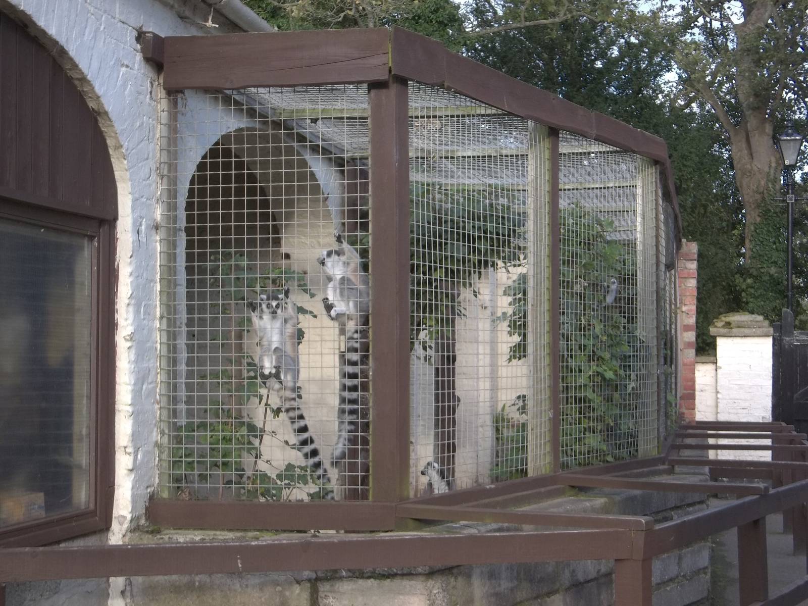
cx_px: 404
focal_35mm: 63
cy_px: 303
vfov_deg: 23.3
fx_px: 1471
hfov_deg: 30.7
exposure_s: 1/100
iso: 80
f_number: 4
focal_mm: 11.3
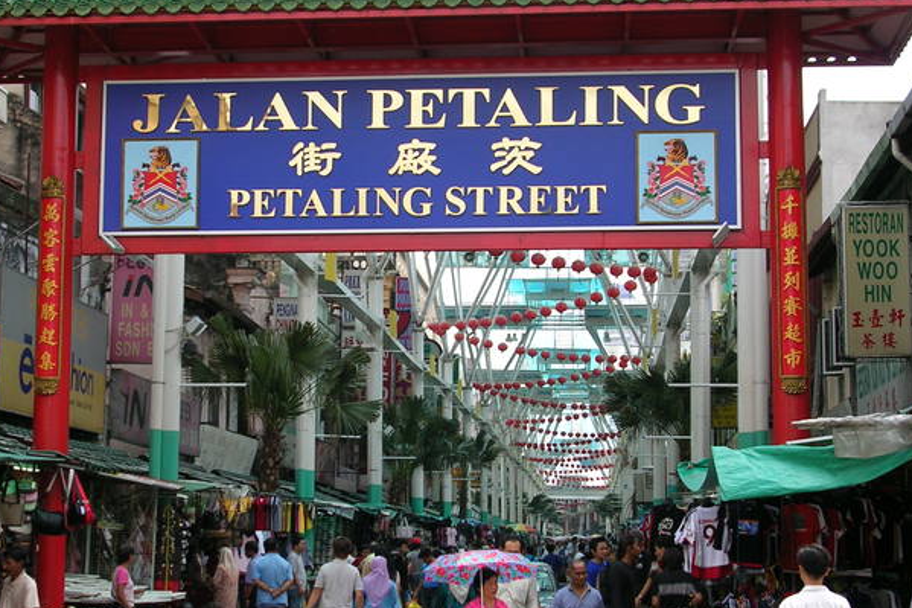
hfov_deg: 28.8
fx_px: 1773
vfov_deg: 19.4
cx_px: 445
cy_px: 358
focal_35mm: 70
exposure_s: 1/233
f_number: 3.5
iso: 50
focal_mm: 9.6
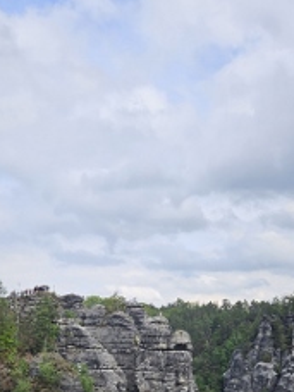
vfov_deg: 36.3
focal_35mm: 48
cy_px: 379
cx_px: 98
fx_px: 544
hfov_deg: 30.0
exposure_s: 1/1493
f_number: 1.8
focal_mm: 5.4
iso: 25
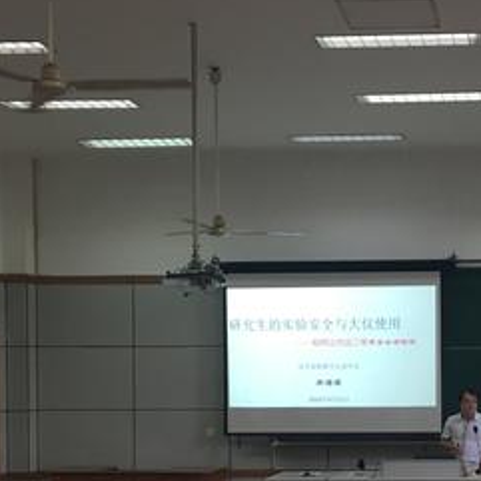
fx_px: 1069
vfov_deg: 25.0
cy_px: 369
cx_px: 459
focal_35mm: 68
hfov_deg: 24.4
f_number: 2.2
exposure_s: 1/33
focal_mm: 4.15
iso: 32
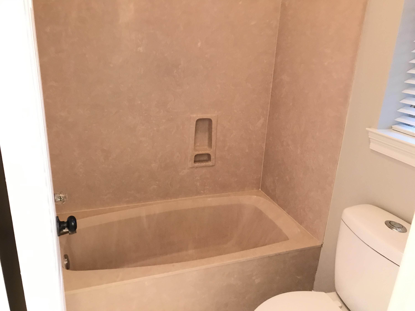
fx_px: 336
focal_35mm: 28
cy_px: 156
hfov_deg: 63.4
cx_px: 208
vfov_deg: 49.7
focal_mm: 3.99
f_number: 1.8
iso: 100
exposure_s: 1/15
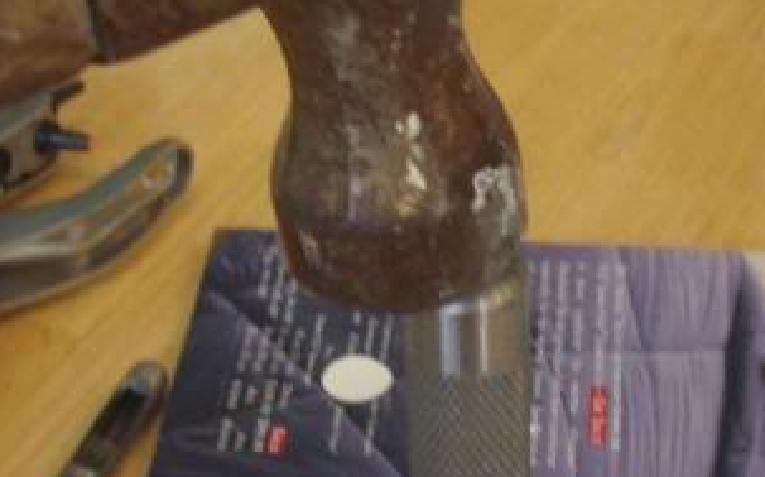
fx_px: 2042
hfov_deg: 21.2
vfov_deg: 13.3
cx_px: 399
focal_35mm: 98
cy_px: 381
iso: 100
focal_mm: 5.8
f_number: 2.6
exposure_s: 1/20
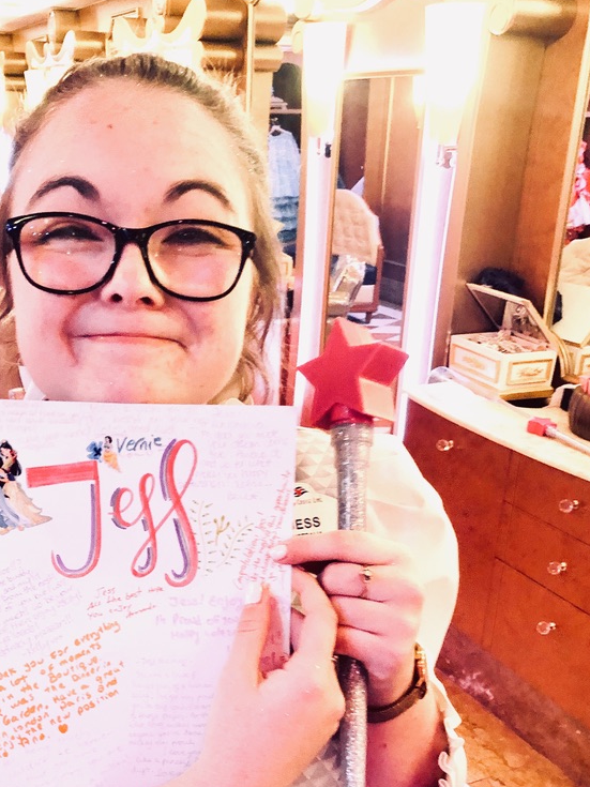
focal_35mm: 39
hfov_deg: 36.5
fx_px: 887
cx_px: 205
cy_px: 506
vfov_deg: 47.3
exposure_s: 1/11
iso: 100
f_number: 1.8
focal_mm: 3.99
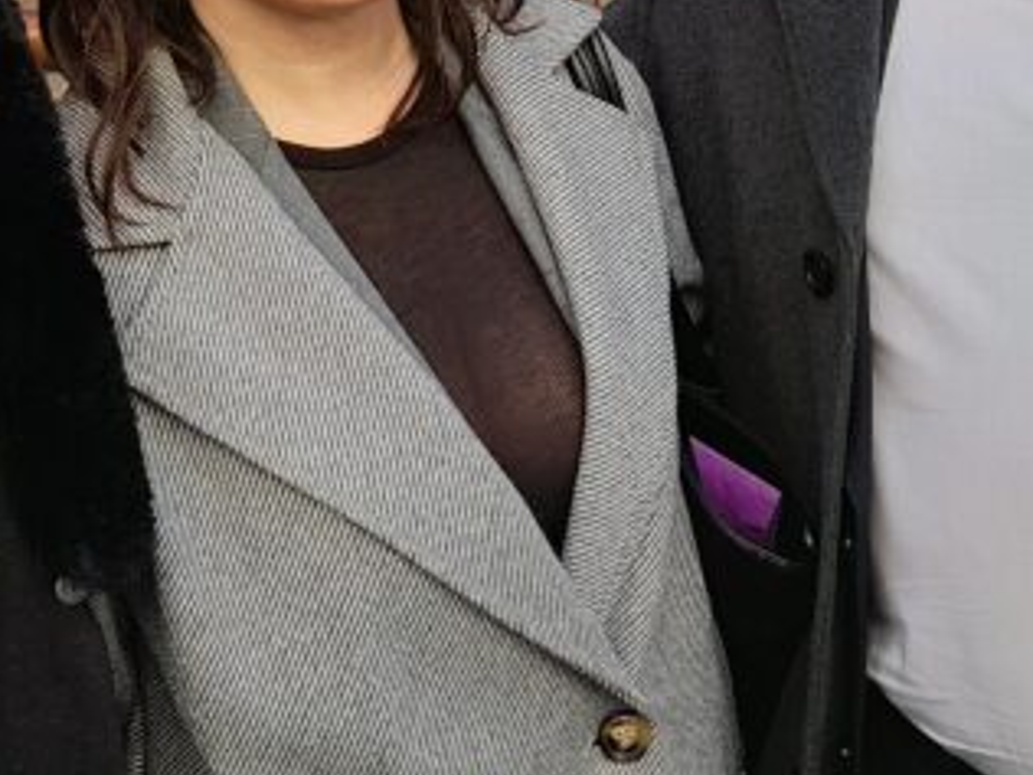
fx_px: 2417
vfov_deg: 17.7
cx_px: 311
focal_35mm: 81
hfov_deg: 24.0
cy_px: -36
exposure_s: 1/171
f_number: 2
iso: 20
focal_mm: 4.6
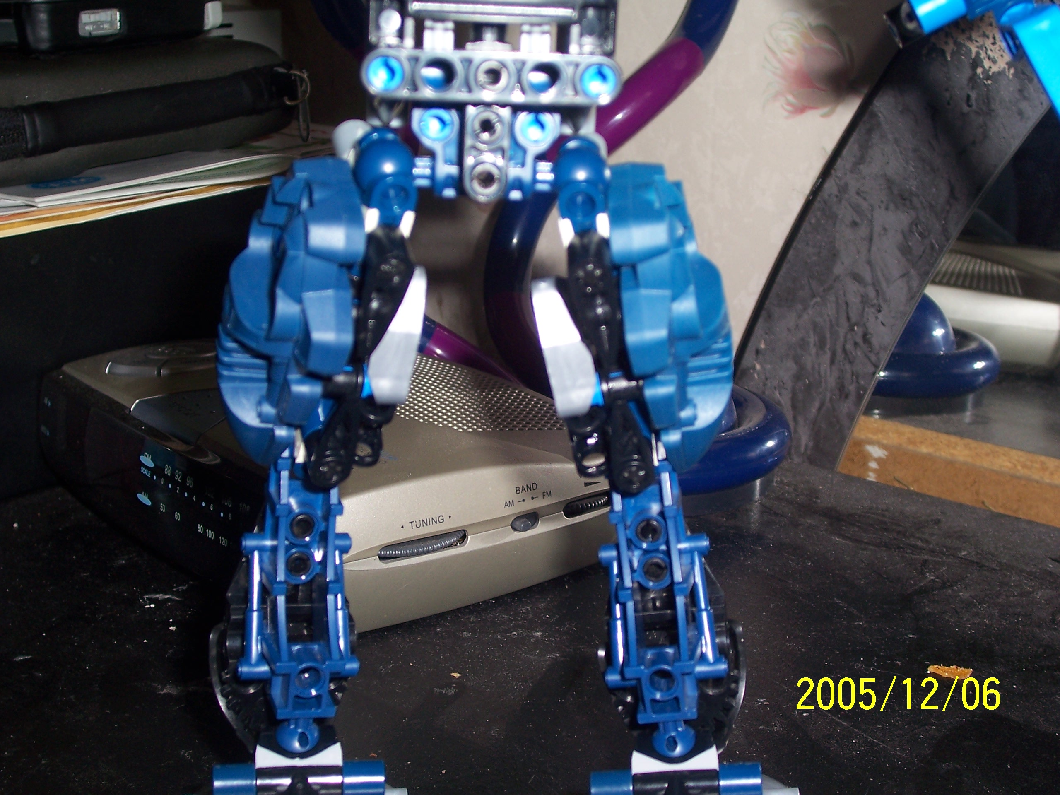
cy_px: 398
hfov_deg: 36.2
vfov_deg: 27.5
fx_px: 1623
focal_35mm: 53
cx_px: 530
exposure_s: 1/60
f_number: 3.4
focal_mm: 8.6
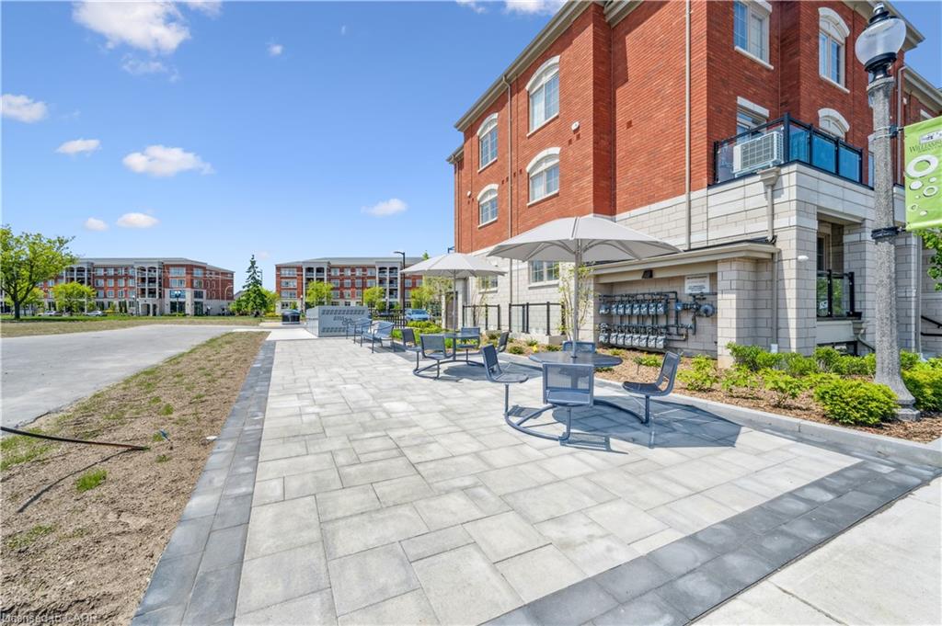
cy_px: 313
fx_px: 366
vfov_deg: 81.1
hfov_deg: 104.3
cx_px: 471
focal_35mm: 14
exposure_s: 1/800
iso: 640
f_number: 16
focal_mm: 14
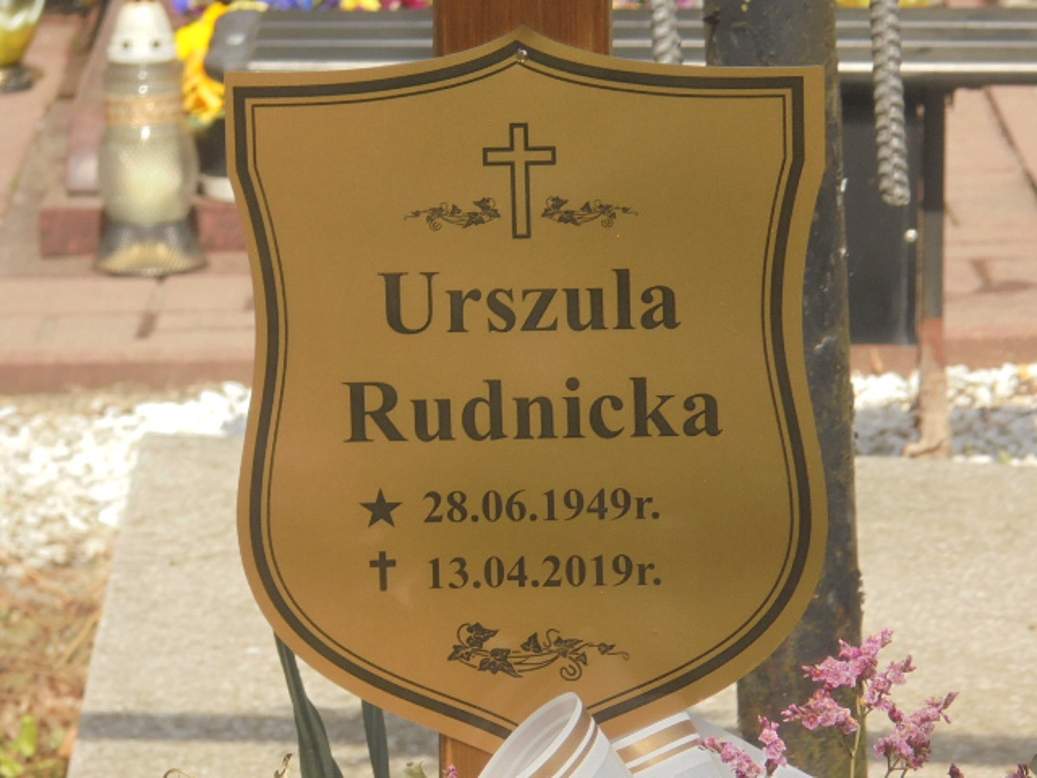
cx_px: 518
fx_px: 4673
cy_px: 389
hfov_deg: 12.7
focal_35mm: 156
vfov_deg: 9.5
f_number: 6.5
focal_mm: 27.6
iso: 100
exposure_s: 1/250
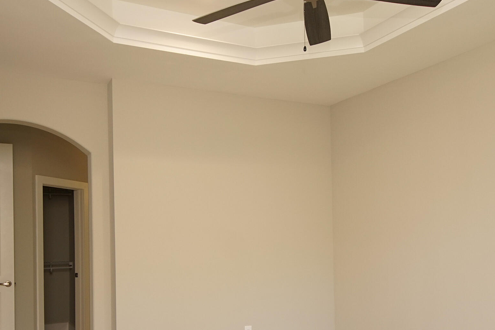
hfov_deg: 54.4
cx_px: 265
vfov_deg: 37.2
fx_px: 481
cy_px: 235
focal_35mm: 35
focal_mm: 12
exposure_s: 1/60
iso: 400
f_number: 4.5
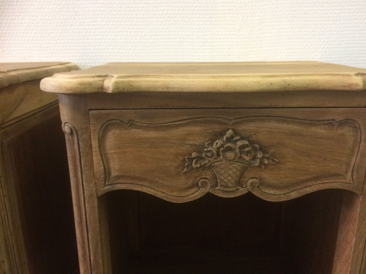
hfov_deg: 61.7
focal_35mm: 29
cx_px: 183
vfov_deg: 48.2
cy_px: 137
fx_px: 307
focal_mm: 4.15
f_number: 2.2
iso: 250
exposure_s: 1/17
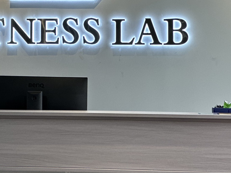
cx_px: -2
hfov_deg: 11.9
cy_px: 25
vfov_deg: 9.0
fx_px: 1094
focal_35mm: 164
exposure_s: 1/121
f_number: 2.8
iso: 64
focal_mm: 9
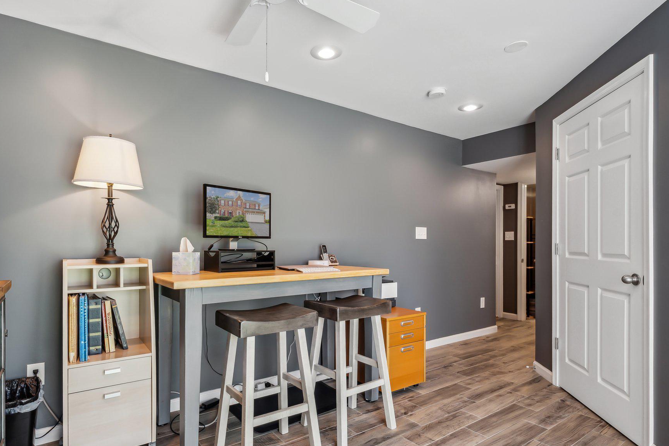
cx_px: 301
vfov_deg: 62.9
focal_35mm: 20
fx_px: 364
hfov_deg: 84.9
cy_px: 237
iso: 200
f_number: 8
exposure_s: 1/5
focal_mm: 16.5
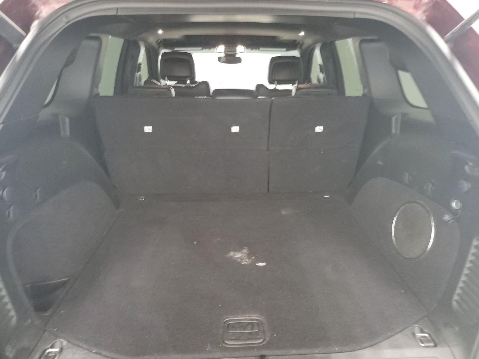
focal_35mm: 24
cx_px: 240
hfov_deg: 71.6
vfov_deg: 56.8
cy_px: 180
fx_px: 332
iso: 2073
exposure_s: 1/24
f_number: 1.8
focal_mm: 6.7
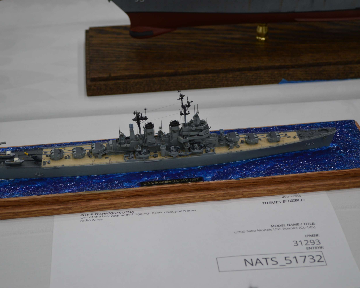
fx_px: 724
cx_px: 168
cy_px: 144
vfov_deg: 22.5
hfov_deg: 27.9
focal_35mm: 68
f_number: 5.3
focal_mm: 40
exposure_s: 1/60
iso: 450
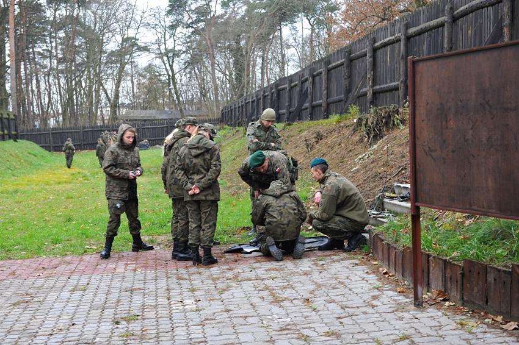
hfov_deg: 38.2
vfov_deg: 26.0
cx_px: 260
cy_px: 172
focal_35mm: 52
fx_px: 749
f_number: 4.5
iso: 640
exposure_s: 1/80
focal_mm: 52
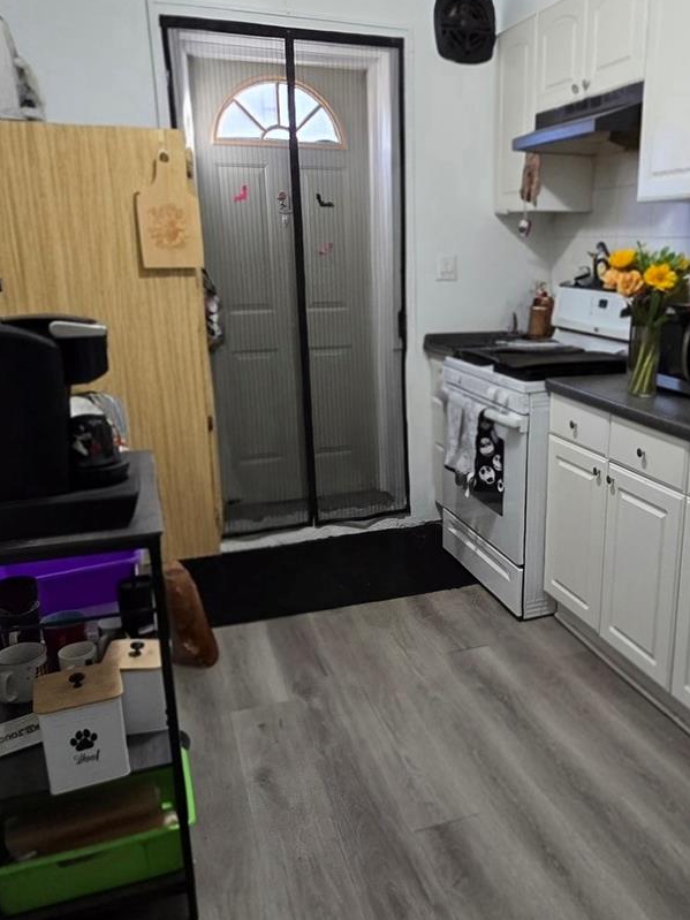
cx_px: 461
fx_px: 665
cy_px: 481
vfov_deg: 69.4
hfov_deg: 53.8
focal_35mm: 25
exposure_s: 1/60.2
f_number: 2.2
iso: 500
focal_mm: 2.2
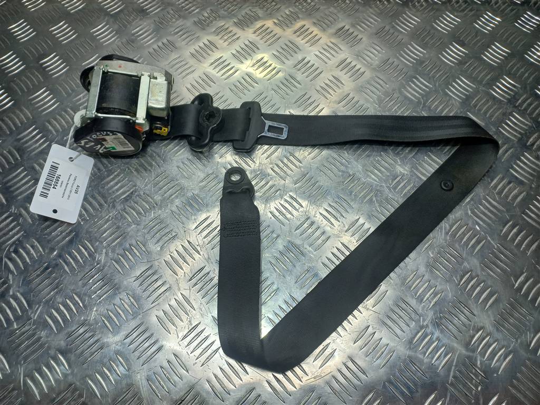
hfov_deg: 69.4
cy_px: 202
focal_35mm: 25
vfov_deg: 54.9
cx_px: 270
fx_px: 390
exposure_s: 1/100
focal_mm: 4.6
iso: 25
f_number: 1.8
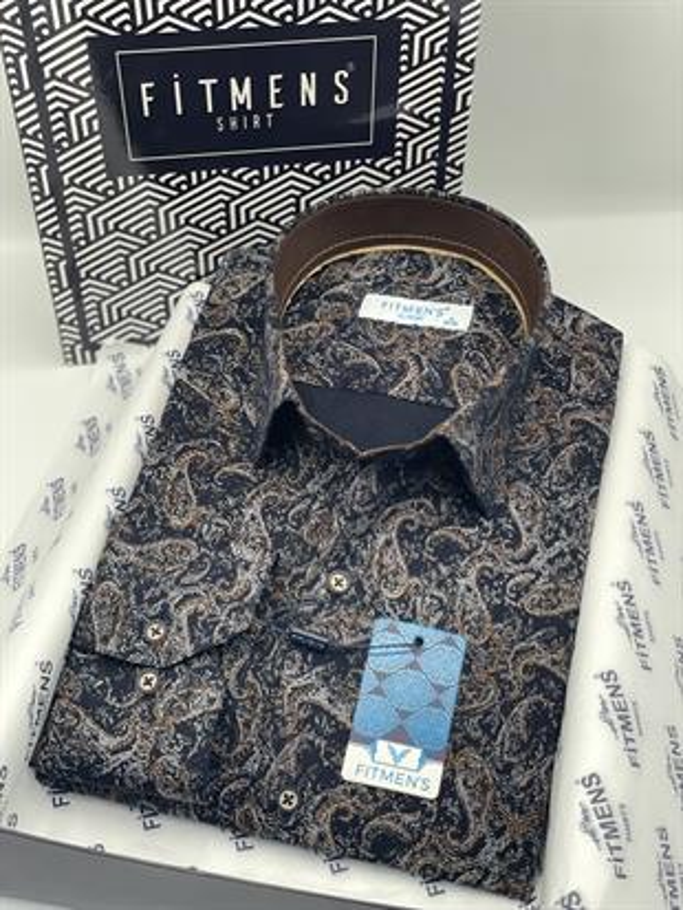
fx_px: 1367
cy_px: 455
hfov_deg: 28.0
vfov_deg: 36.8
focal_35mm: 52
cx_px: 342
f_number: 2
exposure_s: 1/122
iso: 100
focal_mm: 6
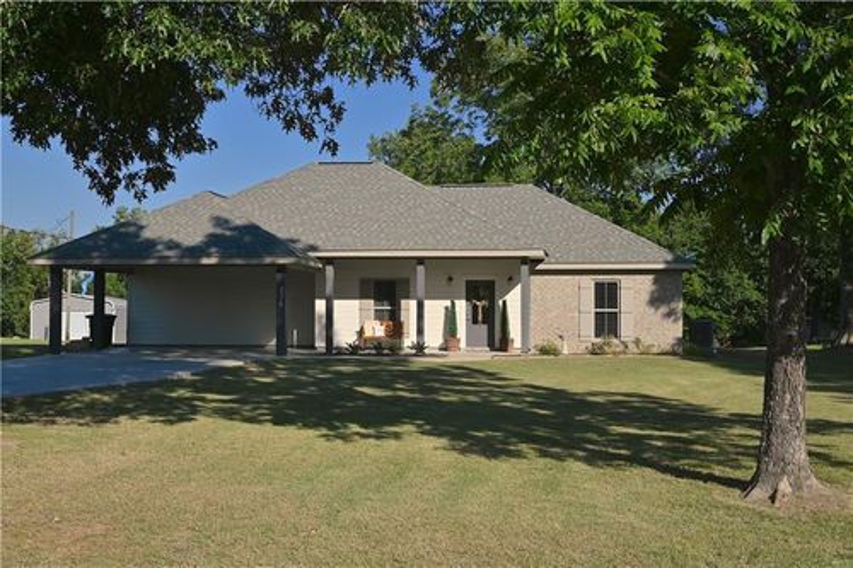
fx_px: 1184
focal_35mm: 50
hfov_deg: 39.6
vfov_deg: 27.0
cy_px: 284
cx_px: 426
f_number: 14
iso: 160
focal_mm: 50
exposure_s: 1/160
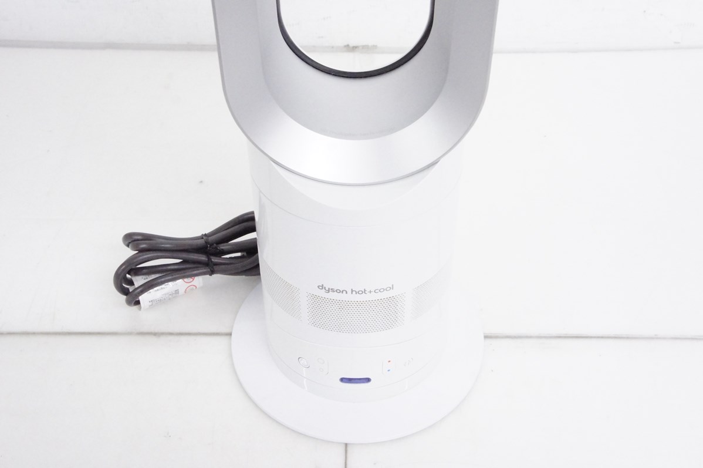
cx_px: 352
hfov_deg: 43.6
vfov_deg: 29.8
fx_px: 878
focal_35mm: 45
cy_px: 234
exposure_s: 1/50
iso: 6400
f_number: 10
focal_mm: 30
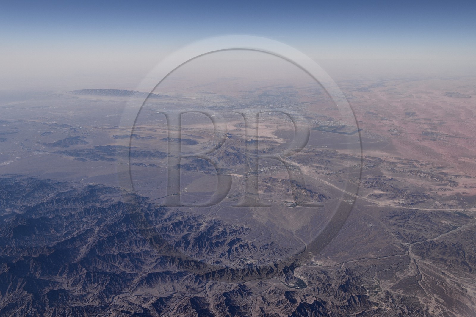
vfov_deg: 36.9
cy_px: 158
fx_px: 476
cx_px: 238
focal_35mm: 36
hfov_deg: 53.1
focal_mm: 36
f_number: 8
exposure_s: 1/1000
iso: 200
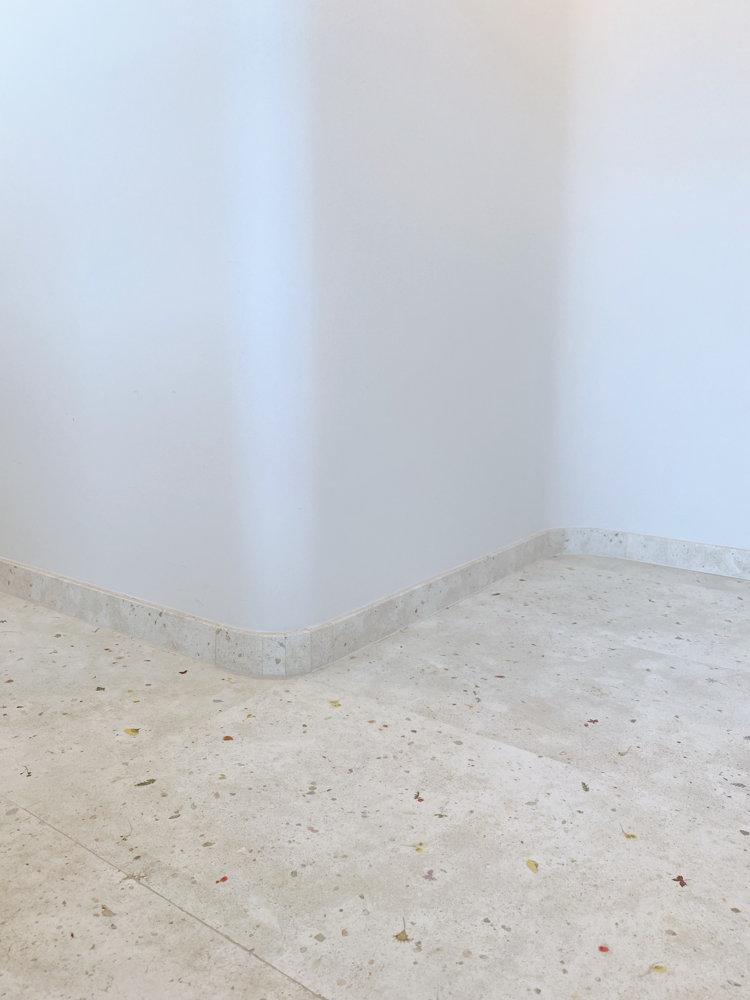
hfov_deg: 53.1
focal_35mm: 26
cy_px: 500
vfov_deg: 67.3
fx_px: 751
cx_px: 375
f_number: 1.8
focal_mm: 4.25
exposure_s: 1/121
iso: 125
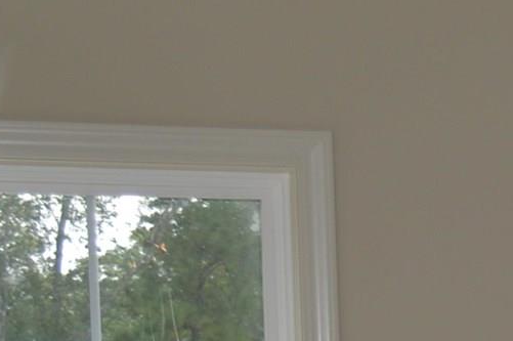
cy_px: 634
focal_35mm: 184
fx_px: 2619
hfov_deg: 9.8
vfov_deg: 7.2
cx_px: 1237
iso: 100
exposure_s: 1/200
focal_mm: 20
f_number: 4
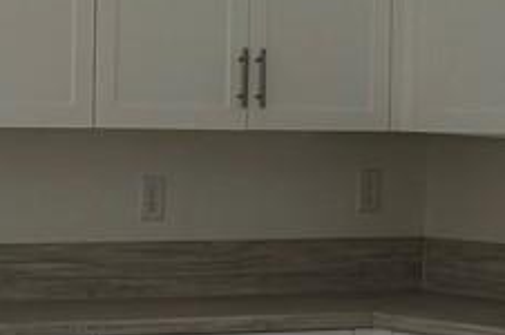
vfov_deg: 7.7
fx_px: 2479
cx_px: 123
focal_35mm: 177
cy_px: 136
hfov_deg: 11.6
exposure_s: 1/121
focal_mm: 6.76
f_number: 1.78
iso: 80
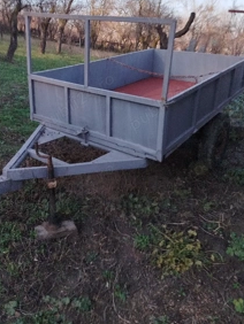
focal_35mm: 34
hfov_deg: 41.7
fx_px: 319
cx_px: 100
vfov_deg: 53.2
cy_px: 116
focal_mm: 5.31
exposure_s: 1/312
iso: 50
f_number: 1.7
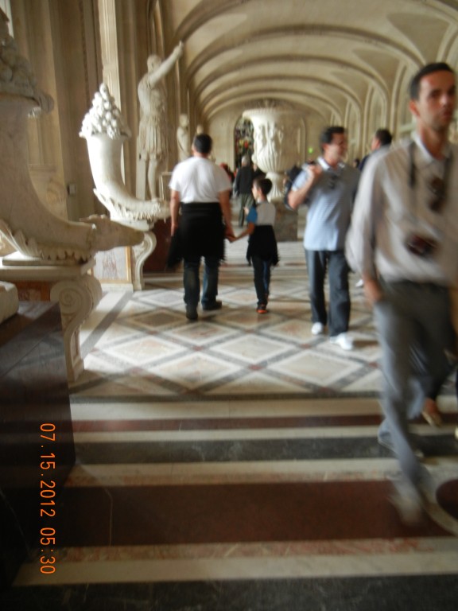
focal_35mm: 30
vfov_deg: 60.0
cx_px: 229
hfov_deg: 46.8
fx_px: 529
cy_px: 306
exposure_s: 1/6.4
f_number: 3.5
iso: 200
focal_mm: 5.4
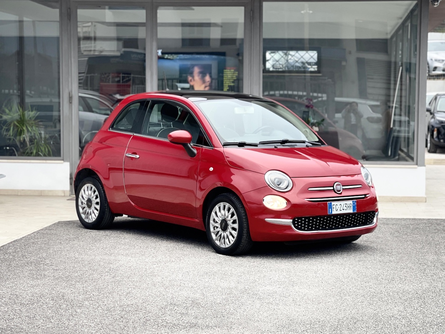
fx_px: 823
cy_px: 167
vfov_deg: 22.9
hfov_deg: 30.3
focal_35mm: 64
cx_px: 222
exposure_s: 1/121
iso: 40
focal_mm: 7.5
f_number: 2.2
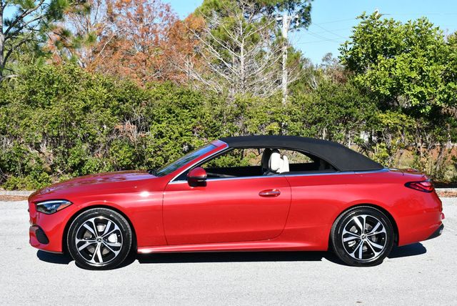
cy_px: 153
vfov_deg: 21.3
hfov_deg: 31.4
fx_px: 813
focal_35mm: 64
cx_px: 228
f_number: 8
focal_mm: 32
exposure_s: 1/250
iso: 110
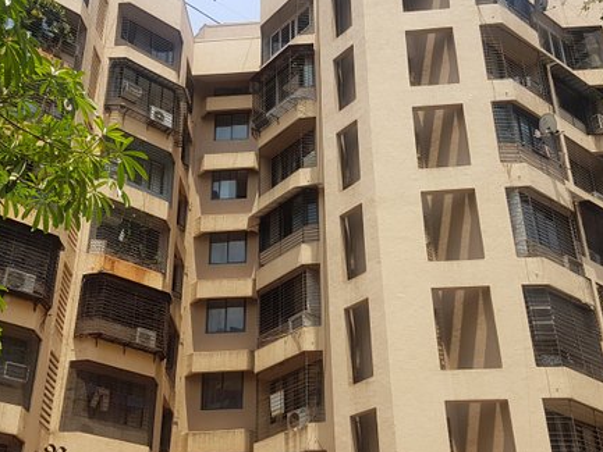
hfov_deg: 39.6
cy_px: 255
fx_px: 836
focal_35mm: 48
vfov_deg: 30.2
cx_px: 283
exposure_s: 1/1420
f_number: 1.7
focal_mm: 4.2
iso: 40
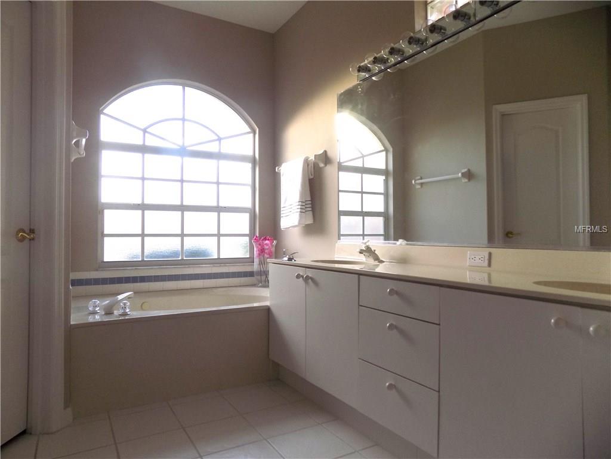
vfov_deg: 58.9
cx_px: 306
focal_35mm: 23
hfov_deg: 73.9
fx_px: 406
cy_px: 230
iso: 80
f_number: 3.1
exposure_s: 1/80
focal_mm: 4
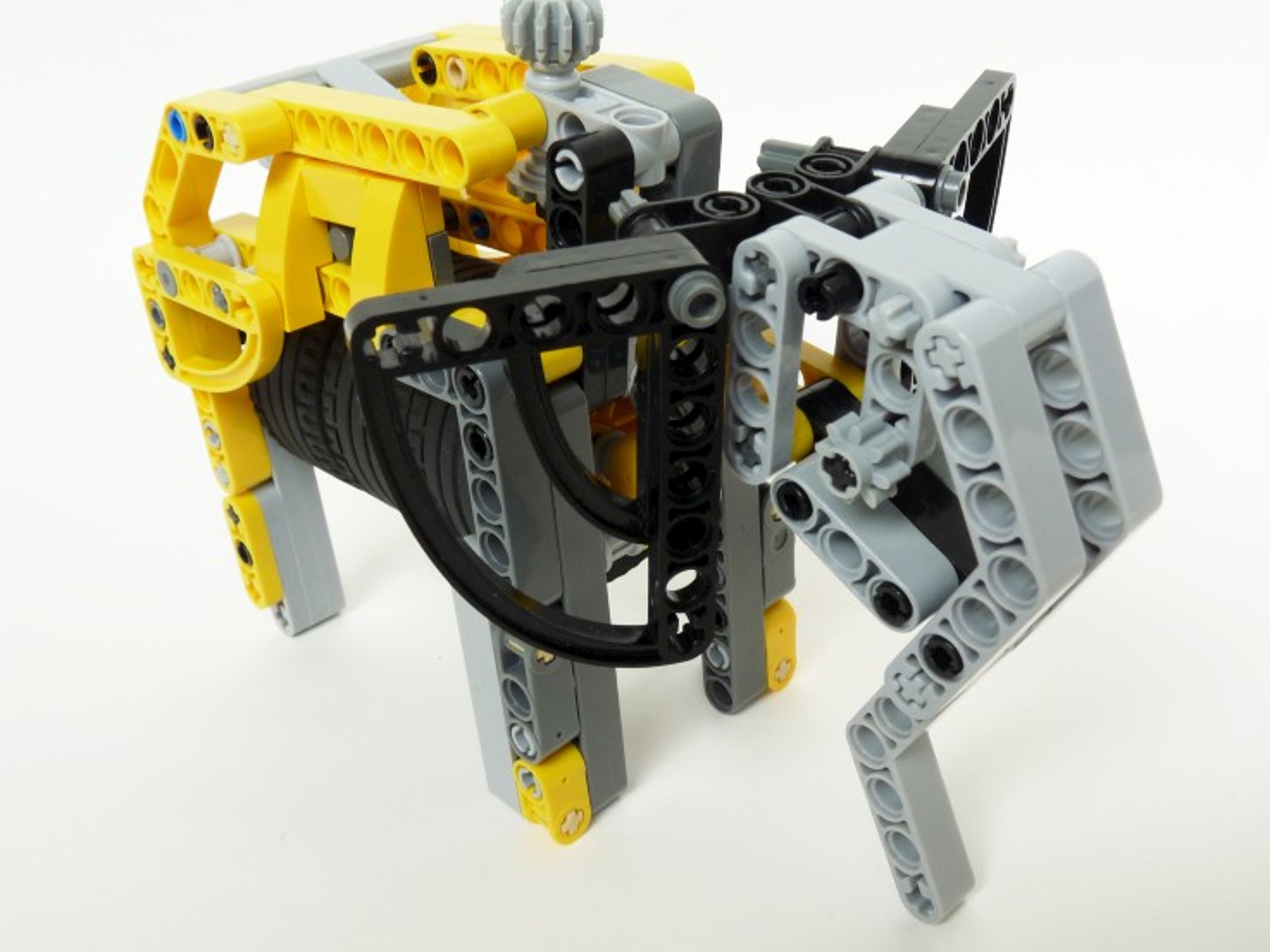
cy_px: 451
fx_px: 1394
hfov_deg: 49.0
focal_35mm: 38
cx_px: 626
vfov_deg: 37.7
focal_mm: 6.2
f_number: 5.6
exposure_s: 1/30
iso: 100
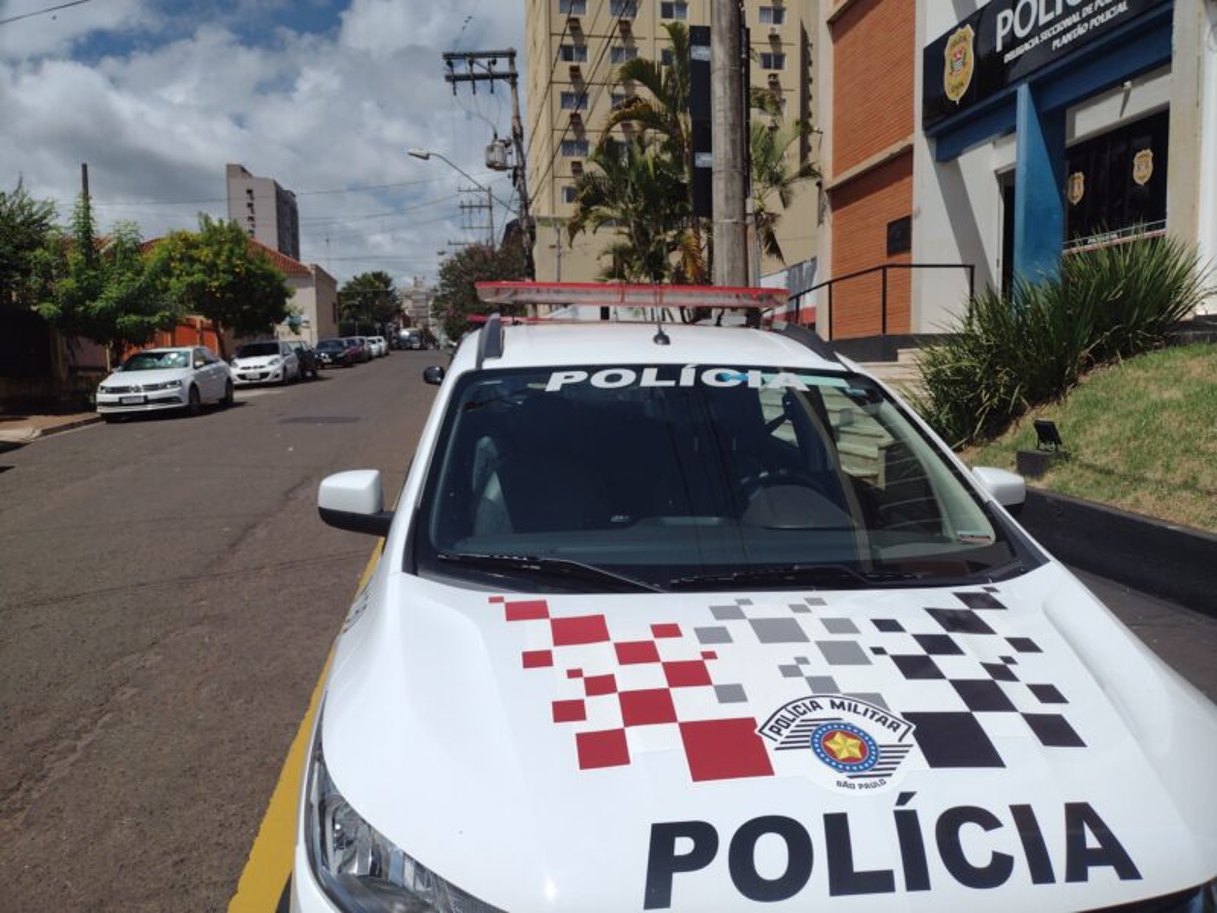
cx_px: 608
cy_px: 456
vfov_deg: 51.4
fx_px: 949
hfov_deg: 65.3
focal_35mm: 27
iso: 100
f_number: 1.7
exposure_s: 1/6287
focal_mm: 4.71
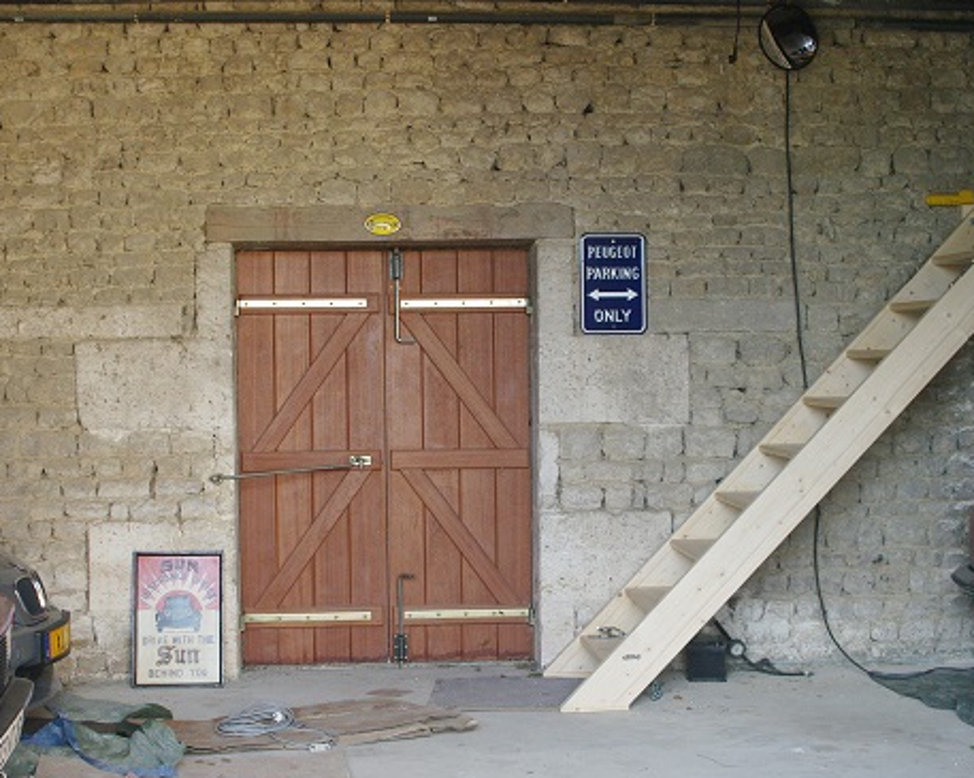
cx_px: 469
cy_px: 425
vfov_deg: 27.1
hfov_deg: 33.6
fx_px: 1613
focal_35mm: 56
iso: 800
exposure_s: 1/90
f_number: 4.5
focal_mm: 28
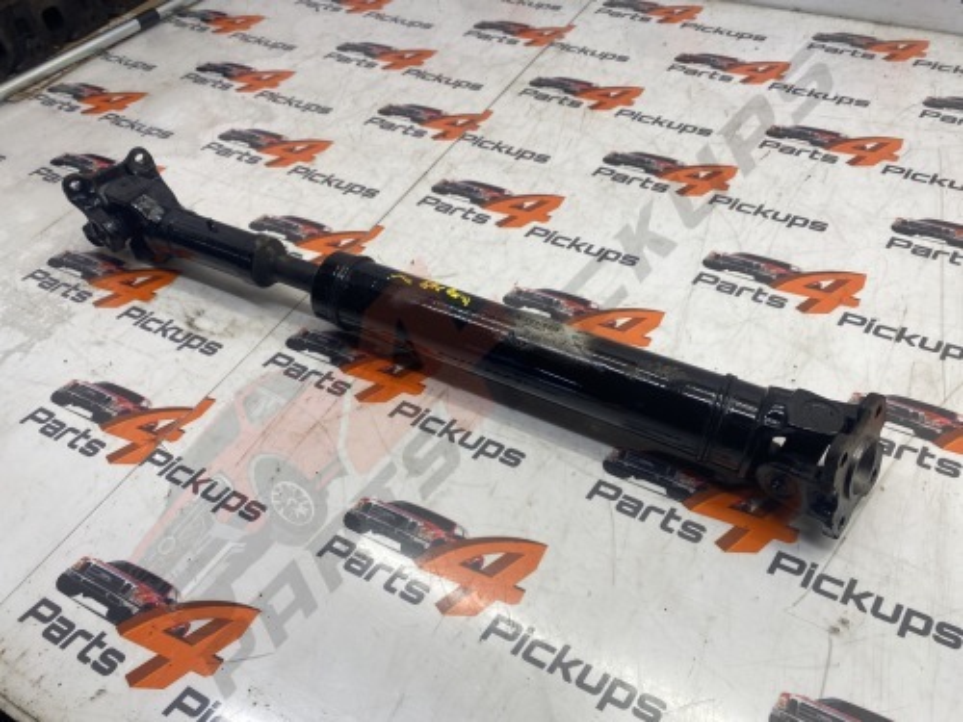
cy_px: 361
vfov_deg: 53.1
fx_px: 723
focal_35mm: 26
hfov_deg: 67.3
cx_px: 482
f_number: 1.8
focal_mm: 4.25
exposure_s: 1/128
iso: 32
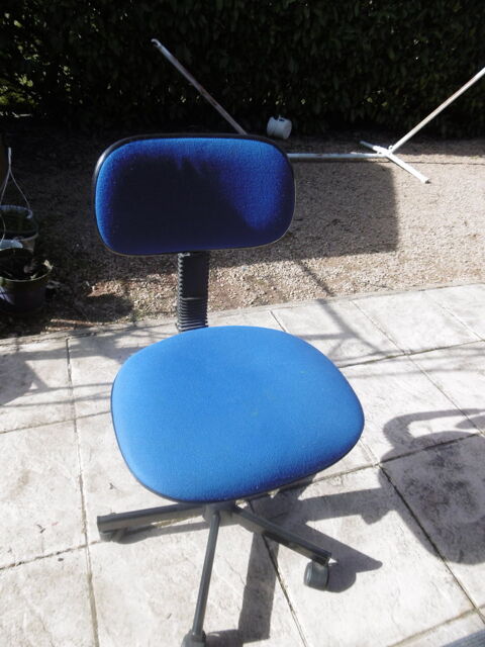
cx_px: 242
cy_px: 324
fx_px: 448
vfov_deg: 71.6
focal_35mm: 24
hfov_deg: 56.8
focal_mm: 4.3
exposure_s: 1/500
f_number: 3.1
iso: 100
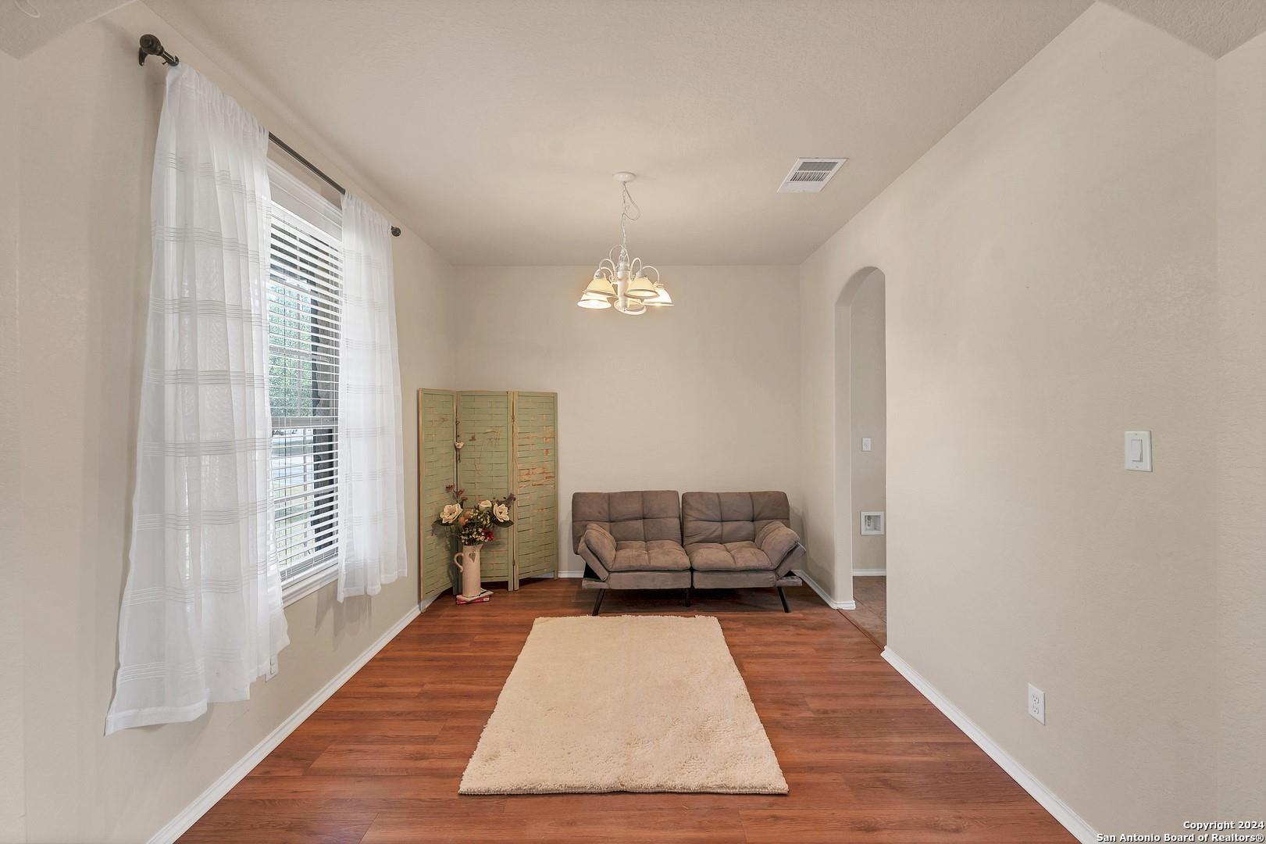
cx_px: 633
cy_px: 422
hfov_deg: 104.3
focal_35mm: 14
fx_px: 492
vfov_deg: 81.2
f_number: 7.1
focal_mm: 14
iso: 100
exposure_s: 1/6
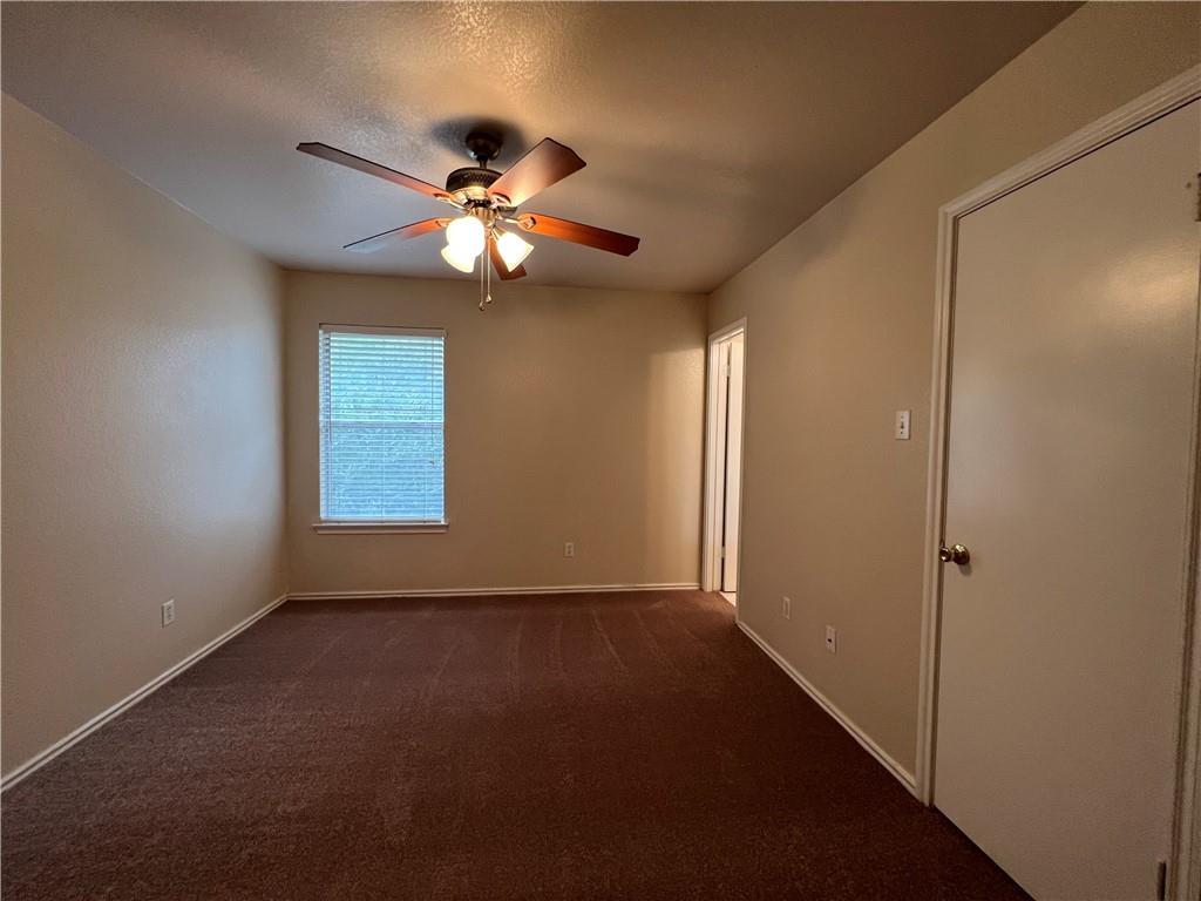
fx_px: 451
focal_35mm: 13
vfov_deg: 89.9
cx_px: 600
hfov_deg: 106.2
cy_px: 450
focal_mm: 1.57
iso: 160
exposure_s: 1/60
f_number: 1.8
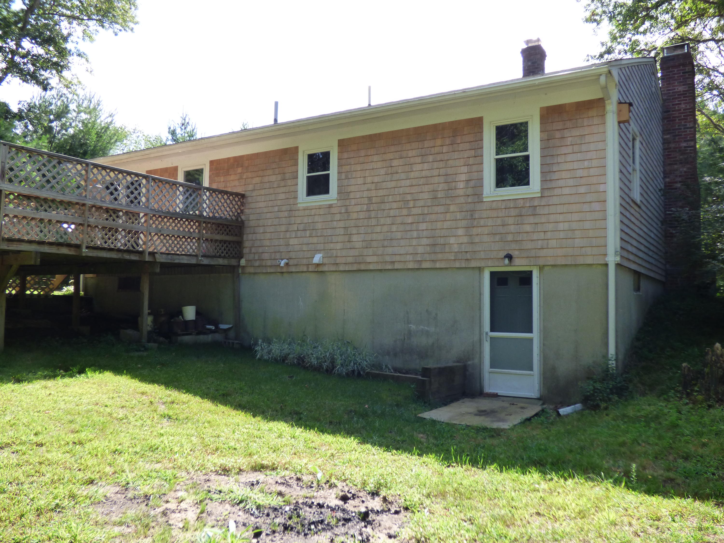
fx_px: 607
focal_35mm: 29
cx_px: 362
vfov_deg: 48.2
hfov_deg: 61.7
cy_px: 272
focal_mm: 5.04
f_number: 3.2
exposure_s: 1/320
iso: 160
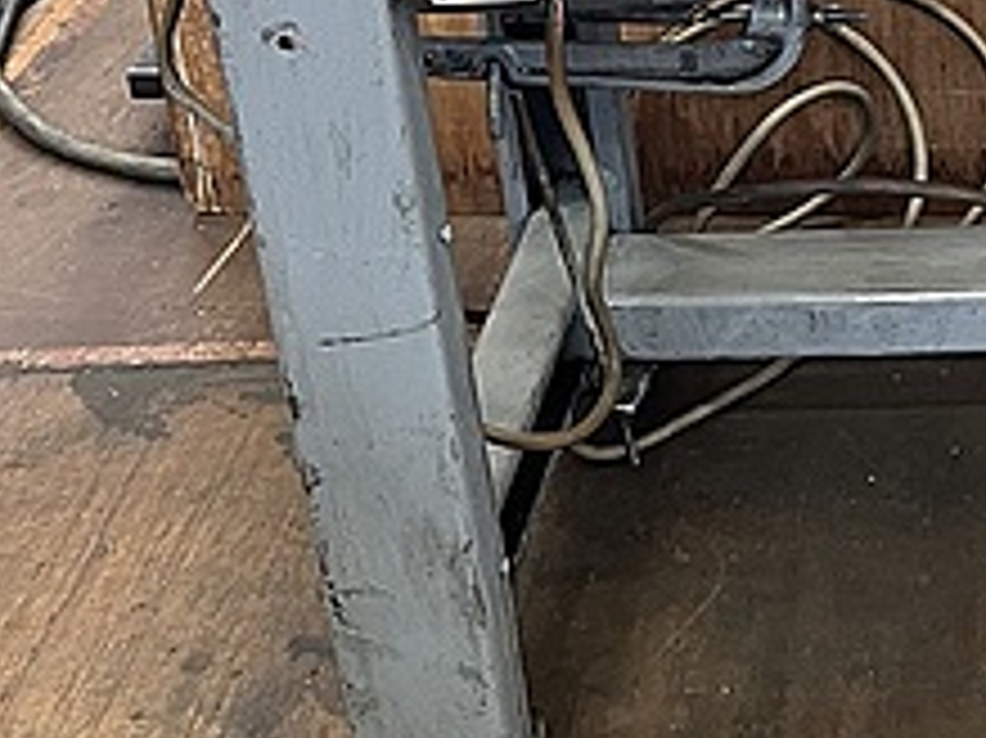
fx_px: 2164
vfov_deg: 18.0
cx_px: 1121
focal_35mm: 76
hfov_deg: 23.8
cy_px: -238
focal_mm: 5.1
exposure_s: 1/60
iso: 250
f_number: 1.6
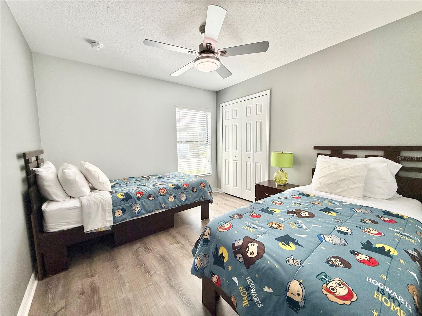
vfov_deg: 85.7
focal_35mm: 14
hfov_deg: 102.1
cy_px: 158
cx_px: 211
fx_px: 171
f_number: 2.2
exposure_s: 1/151
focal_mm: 2.22
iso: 64
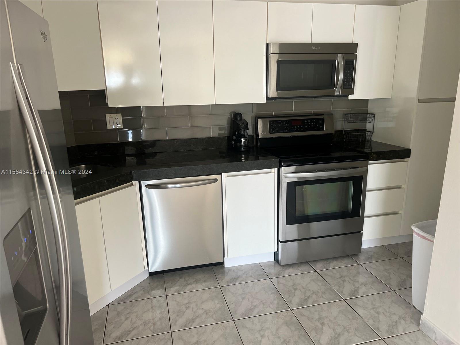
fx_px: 346
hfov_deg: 67.3
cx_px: 230
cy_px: 172
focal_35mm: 26
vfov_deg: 53.1
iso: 125
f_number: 1.5
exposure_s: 1/121
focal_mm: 5.7
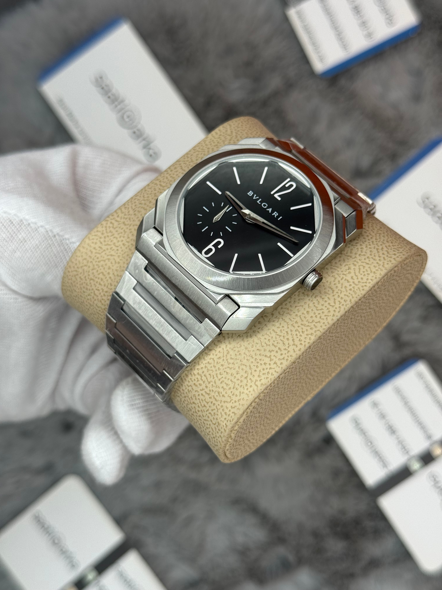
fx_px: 817
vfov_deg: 39.7
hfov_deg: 30.3
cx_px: 221
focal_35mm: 48
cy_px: 295
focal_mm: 6.76
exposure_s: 1/928
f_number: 1.78
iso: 80
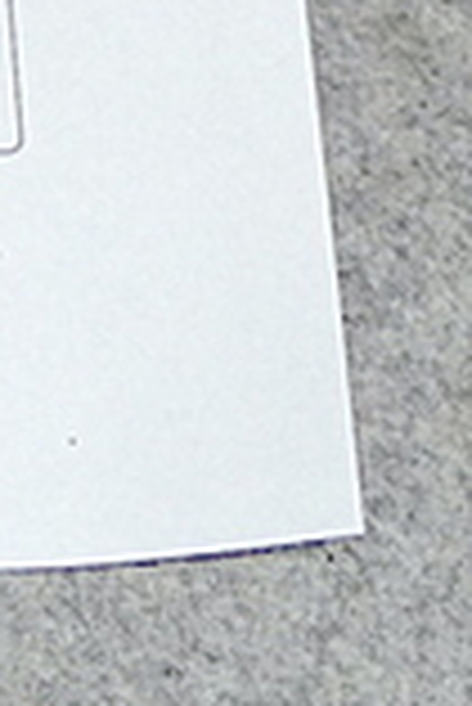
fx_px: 6220
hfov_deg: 4.1
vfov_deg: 6.3
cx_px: -1277
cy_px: -854
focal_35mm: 317
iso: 200
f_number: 4.1
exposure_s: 1/15
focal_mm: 9
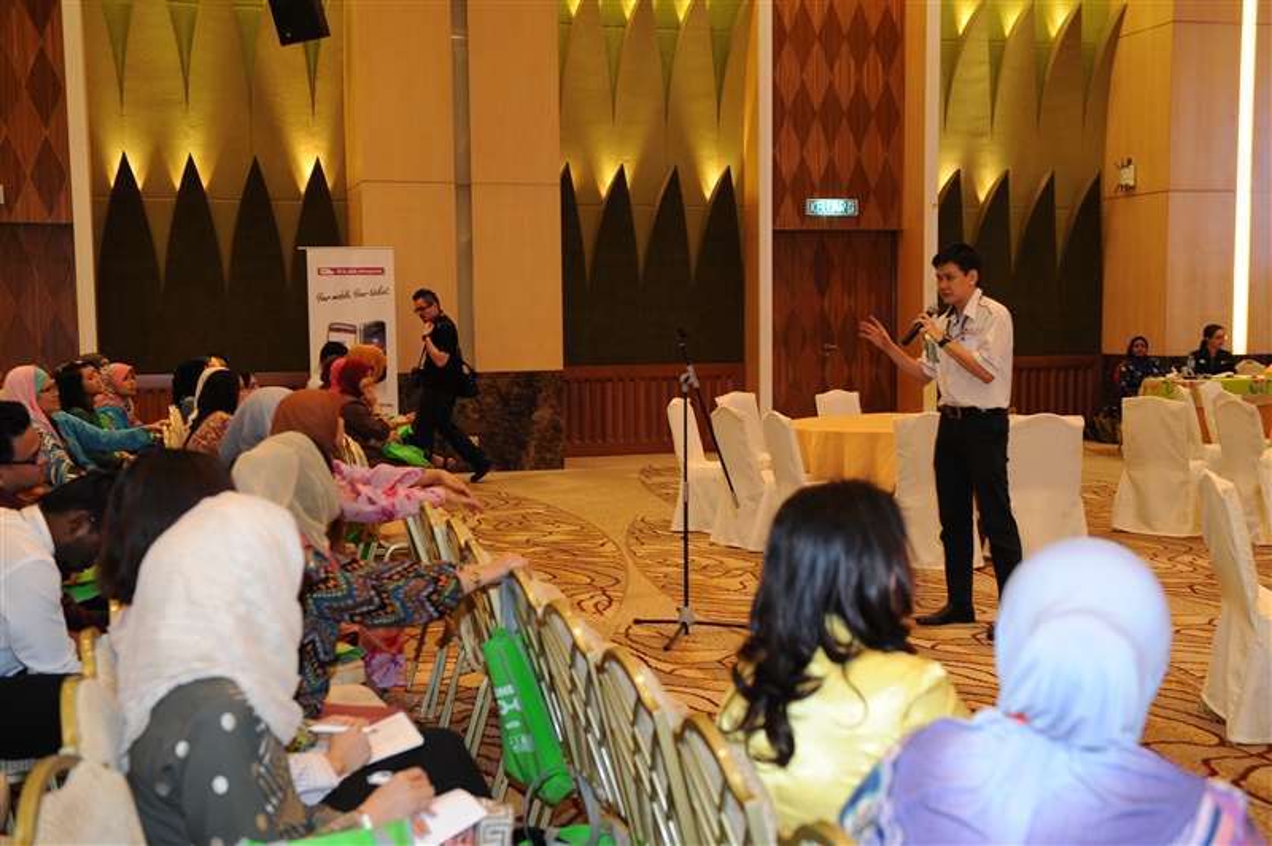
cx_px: 636
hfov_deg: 44.5
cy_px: 423
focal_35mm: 44
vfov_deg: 30.5
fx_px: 1553
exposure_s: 1/50
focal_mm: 44
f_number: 4
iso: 1000
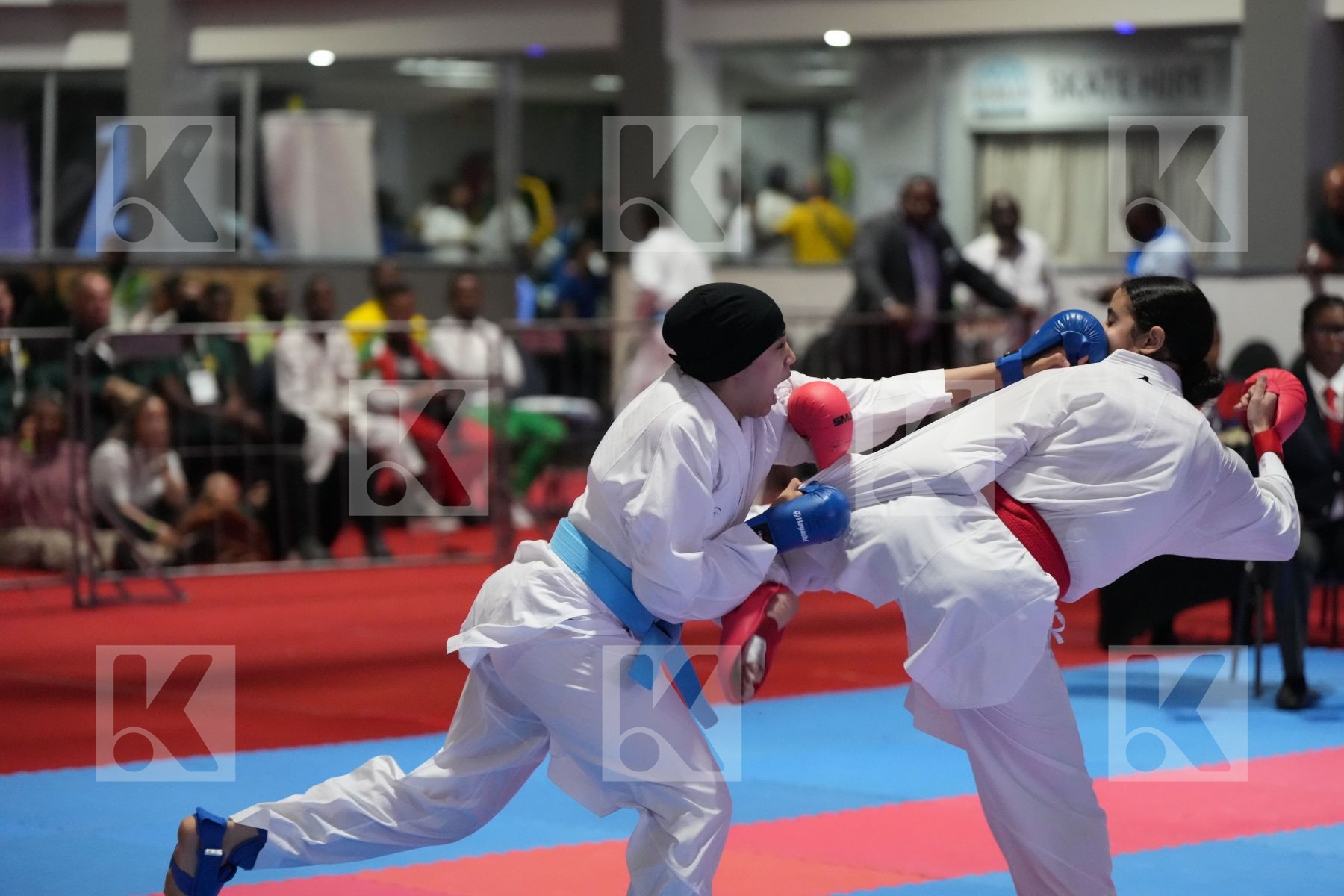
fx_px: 4480
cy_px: 448
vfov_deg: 11.4
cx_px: 672
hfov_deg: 17.1
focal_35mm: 120
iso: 8000
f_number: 2.8
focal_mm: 120
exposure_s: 1/800
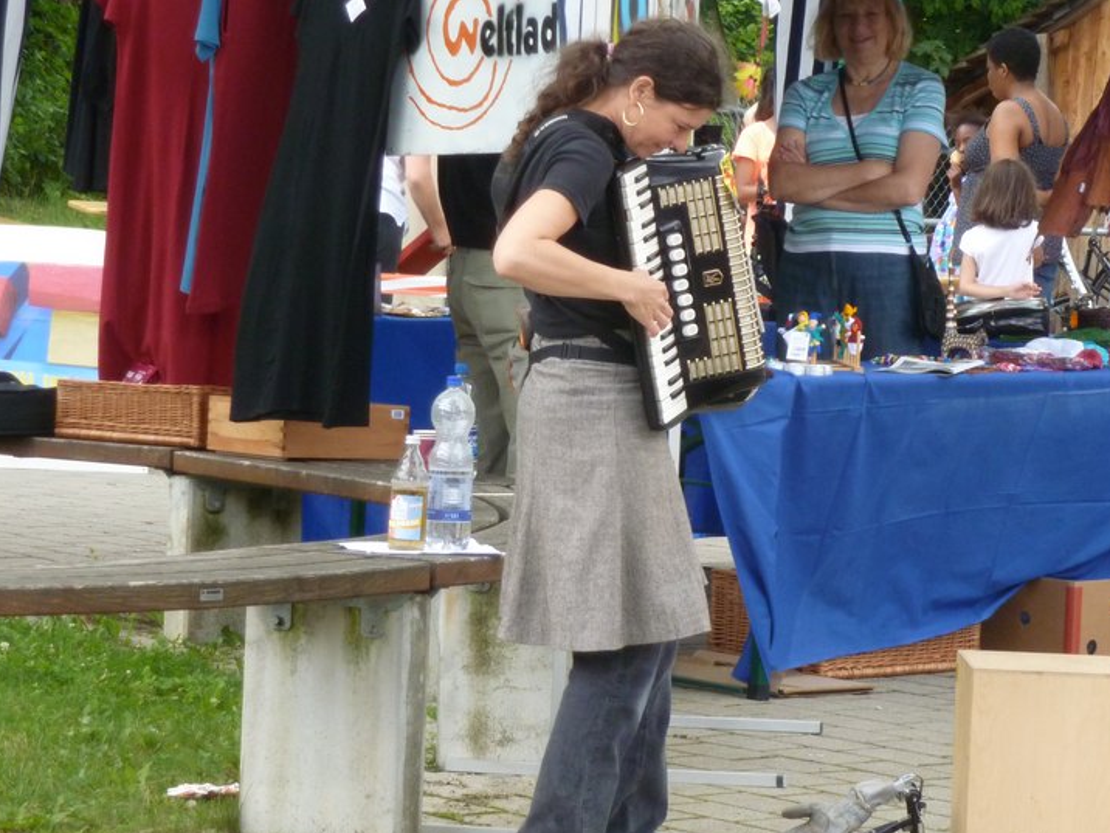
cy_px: 406
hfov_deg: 10.8
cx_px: 718
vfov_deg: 8.1
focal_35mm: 183
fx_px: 5868
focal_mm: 23.4
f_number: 5.2
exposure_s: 1/80
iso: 250
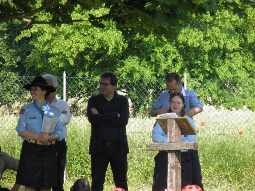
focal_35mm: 370
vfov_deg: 4.0
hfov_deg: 5.4
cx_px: 128
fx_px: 2726
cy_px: 96
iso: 50
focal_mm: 66.5
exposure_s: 1/160
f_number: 4.4
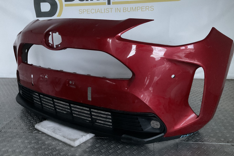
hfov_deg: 60.3
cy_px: 83
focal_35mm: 31
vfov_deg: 42.3
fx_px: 201
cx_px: 117
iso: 500
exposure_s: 1/17
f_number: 1.8
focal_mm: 3
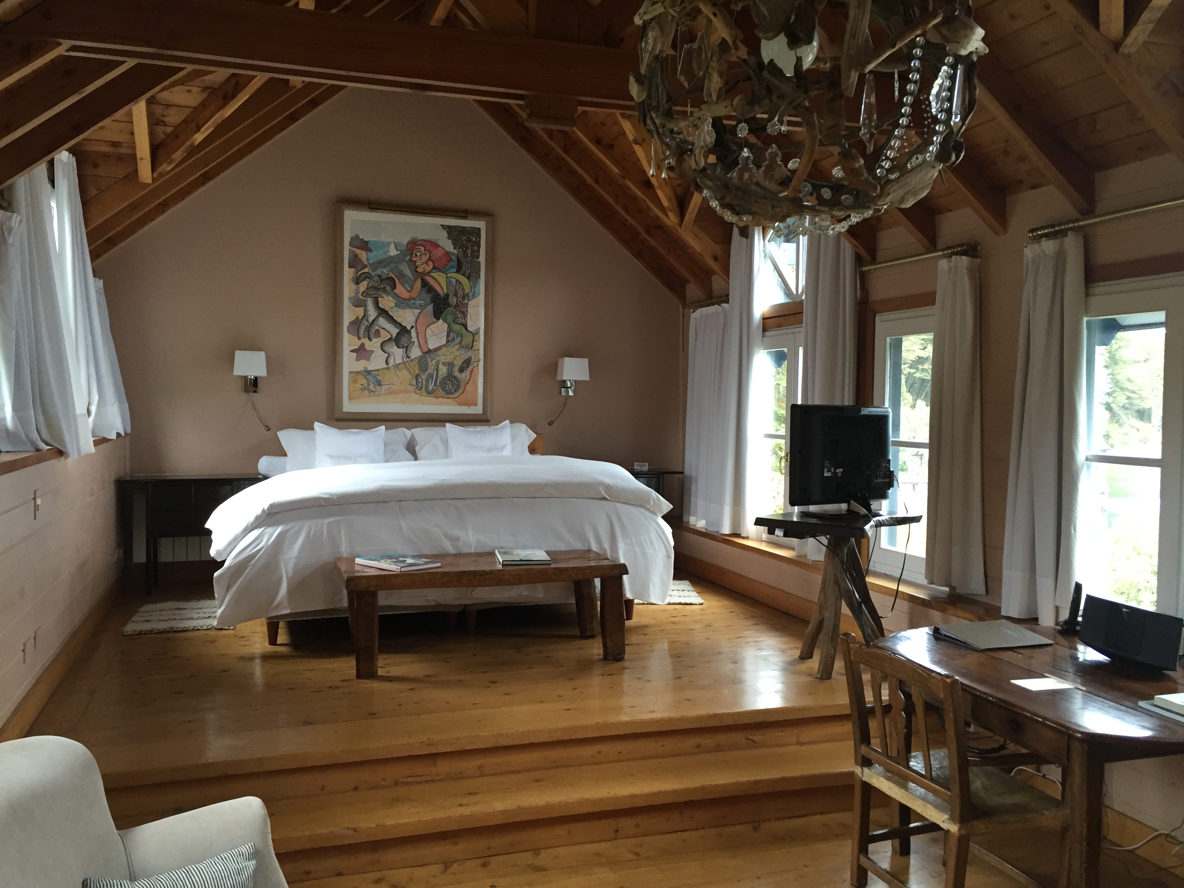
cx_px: 592
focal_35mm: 29
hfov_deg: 61.7
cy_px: 444
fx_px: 992
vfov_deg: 48.2
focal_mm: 4.15
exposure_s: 1/33
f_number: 2.2
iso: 80
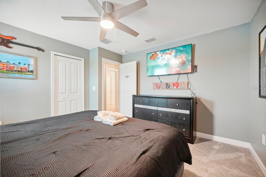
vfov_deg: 81.2
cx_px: 133
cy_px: 88
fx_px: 103
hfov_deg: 104.3
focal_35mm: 14
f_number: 8
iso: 400
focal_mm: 14
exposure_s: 1/6
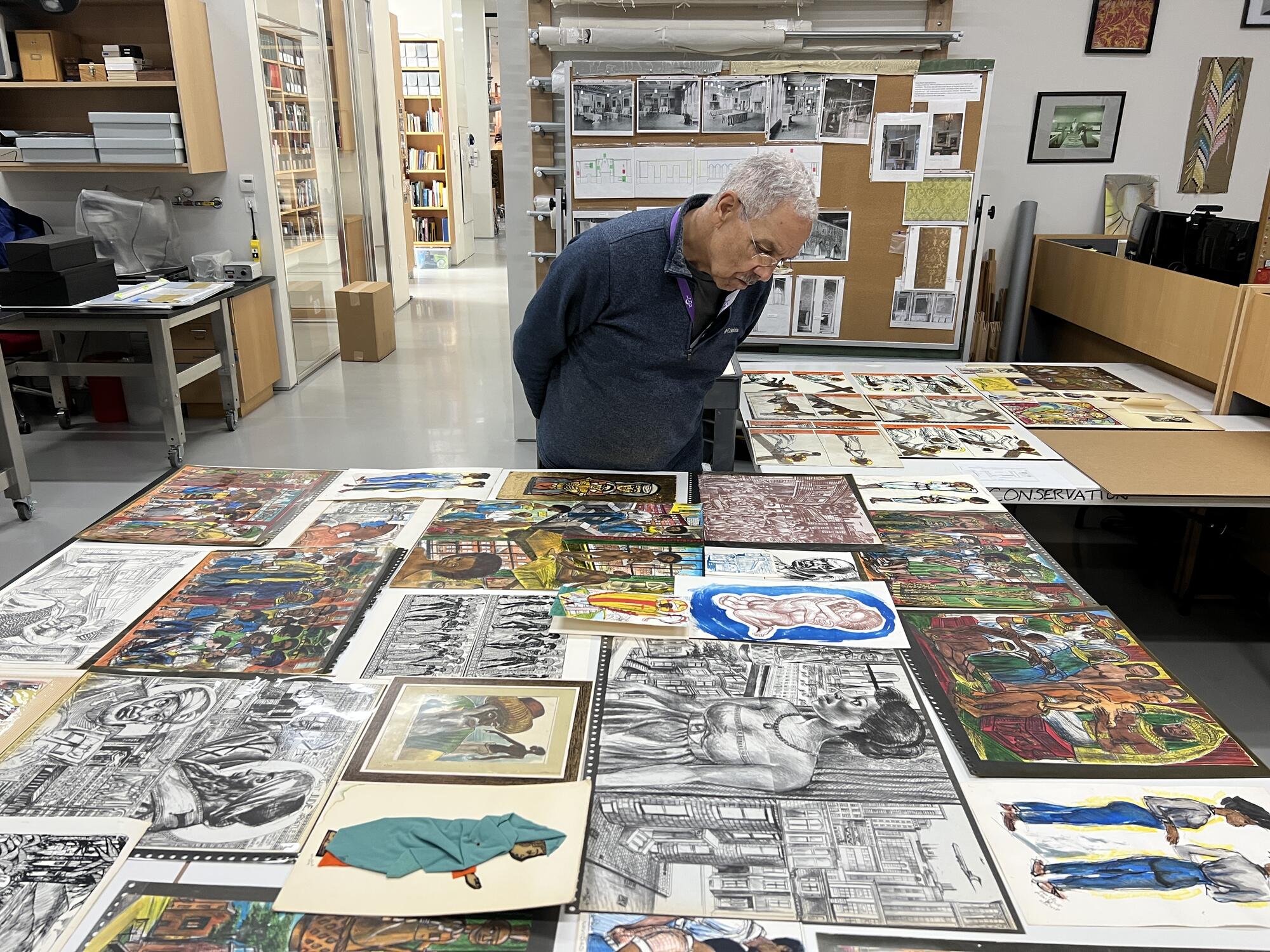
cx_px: 635
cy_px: 476
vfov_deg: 53.1
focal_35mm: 26
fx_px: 954
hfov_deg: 67.3
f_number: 1.5
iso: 100
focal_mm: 5.7
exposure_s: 1/60
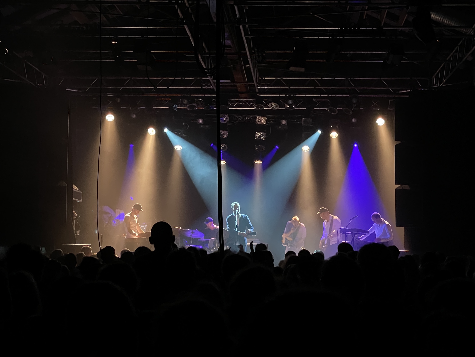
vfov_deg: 28.0
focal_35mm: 52
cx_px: 238
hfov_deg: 36.8
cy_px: 178
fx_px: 714
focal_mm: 6
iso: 1000
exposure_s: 1/40
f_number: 2
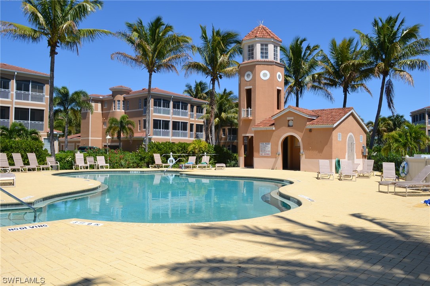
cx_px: 215
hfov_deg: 61.9
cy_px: 143
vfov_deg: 43.6
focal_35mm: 30
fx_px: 358
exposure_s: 1/250
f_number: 8
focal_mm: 20
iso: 100
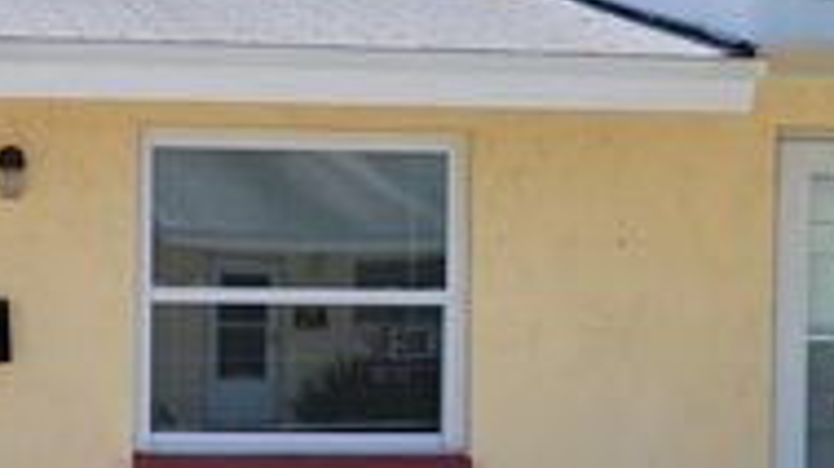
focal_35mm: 75
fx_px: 1657
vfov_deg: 15.9
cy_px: 413
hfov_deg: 27.1
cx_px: 57
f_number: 1.8
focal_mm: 5.4
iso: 40
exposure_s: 1/2476
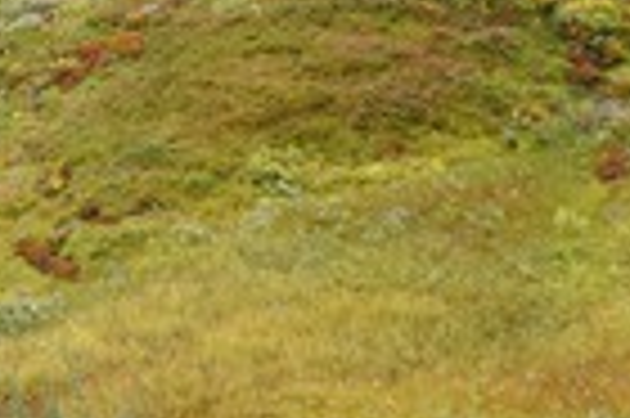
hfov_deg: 11.7
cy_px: -148
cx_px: 9
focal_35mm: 174
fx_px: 3041
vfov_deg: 7.8
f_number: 4
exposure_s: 1/125
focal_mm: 58
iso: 400
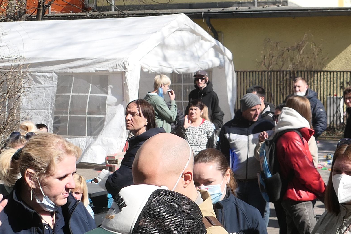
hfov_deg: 23.9
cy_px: 94
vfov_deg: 16.2
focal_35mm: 84
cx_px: 272
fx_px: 819
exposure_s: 1/1300
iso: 125
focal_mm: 8.8
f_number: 2.8
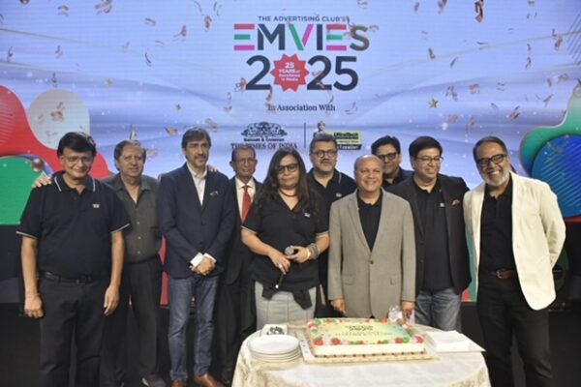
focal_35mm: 27
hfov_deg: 67.4
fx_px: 436
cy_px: 194
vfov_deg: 47.9
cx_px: 290
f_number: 4.5
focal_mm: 18
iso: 4000
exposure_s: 1/800
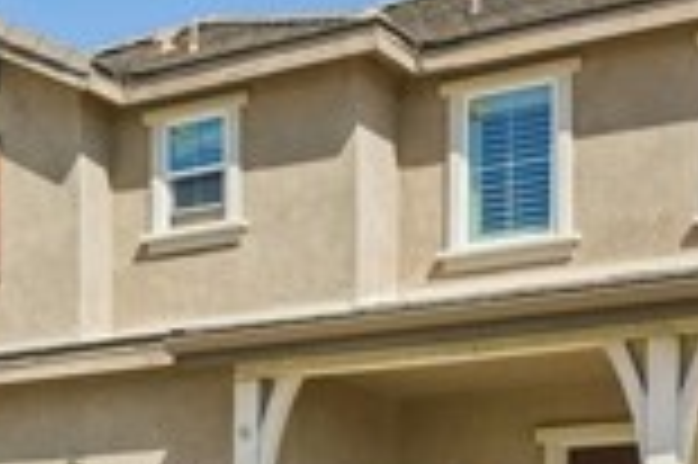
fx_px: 1763
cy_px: 626
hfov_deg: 22.1
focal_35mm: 91
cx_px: 149
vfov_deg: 14.3
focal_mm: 22
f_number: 8
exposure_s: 1/250
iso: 100
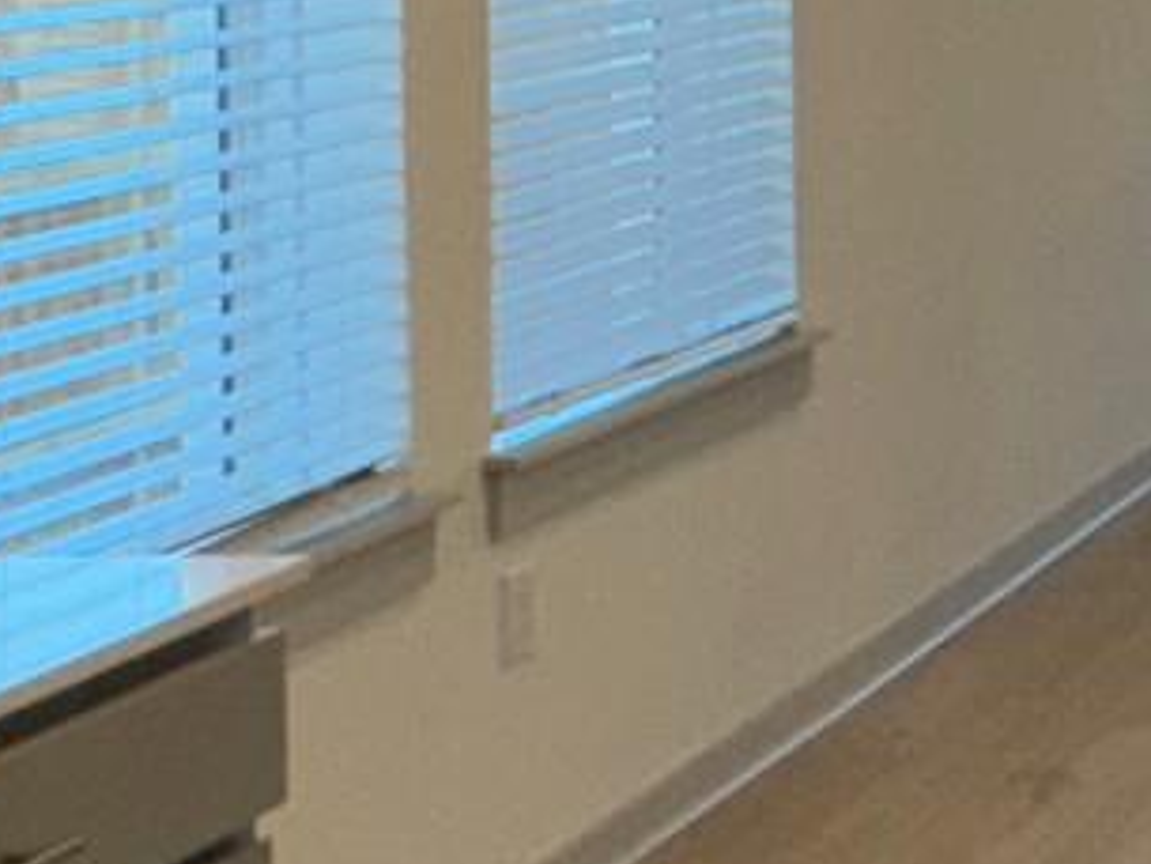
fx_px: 3127
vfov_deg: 15.2
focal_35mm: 94
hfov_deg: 16.4
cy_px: -162
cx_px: 2242
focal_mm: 2.22
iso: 100
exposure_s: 1/120
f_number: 2.2
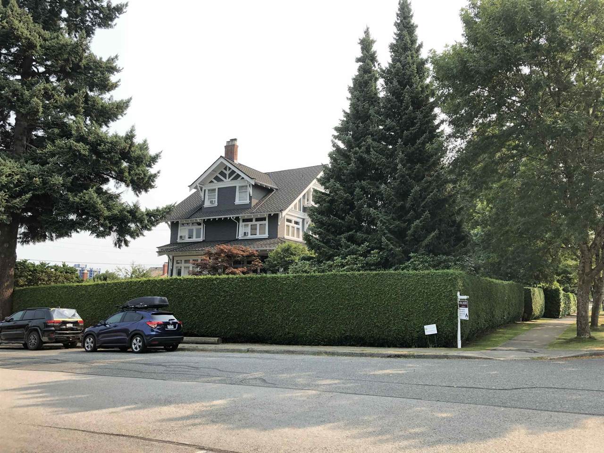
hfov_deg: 63.4
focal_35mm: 28
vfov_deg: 49.7
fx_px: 489
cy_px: 226
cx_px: 302
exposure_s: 1/243
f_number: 1.8
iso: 20
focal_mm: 4
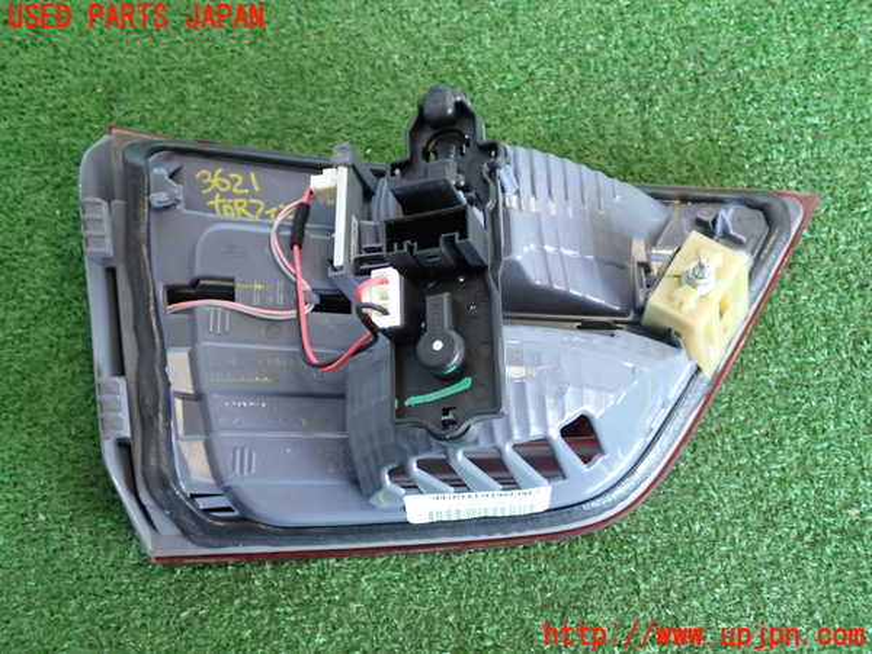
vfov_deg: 39.7
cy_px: 327
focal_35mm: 36
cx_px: 436
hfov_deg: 51.4
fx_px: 907
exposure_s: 1/40
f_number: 2.5
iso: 320
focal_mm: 6.37
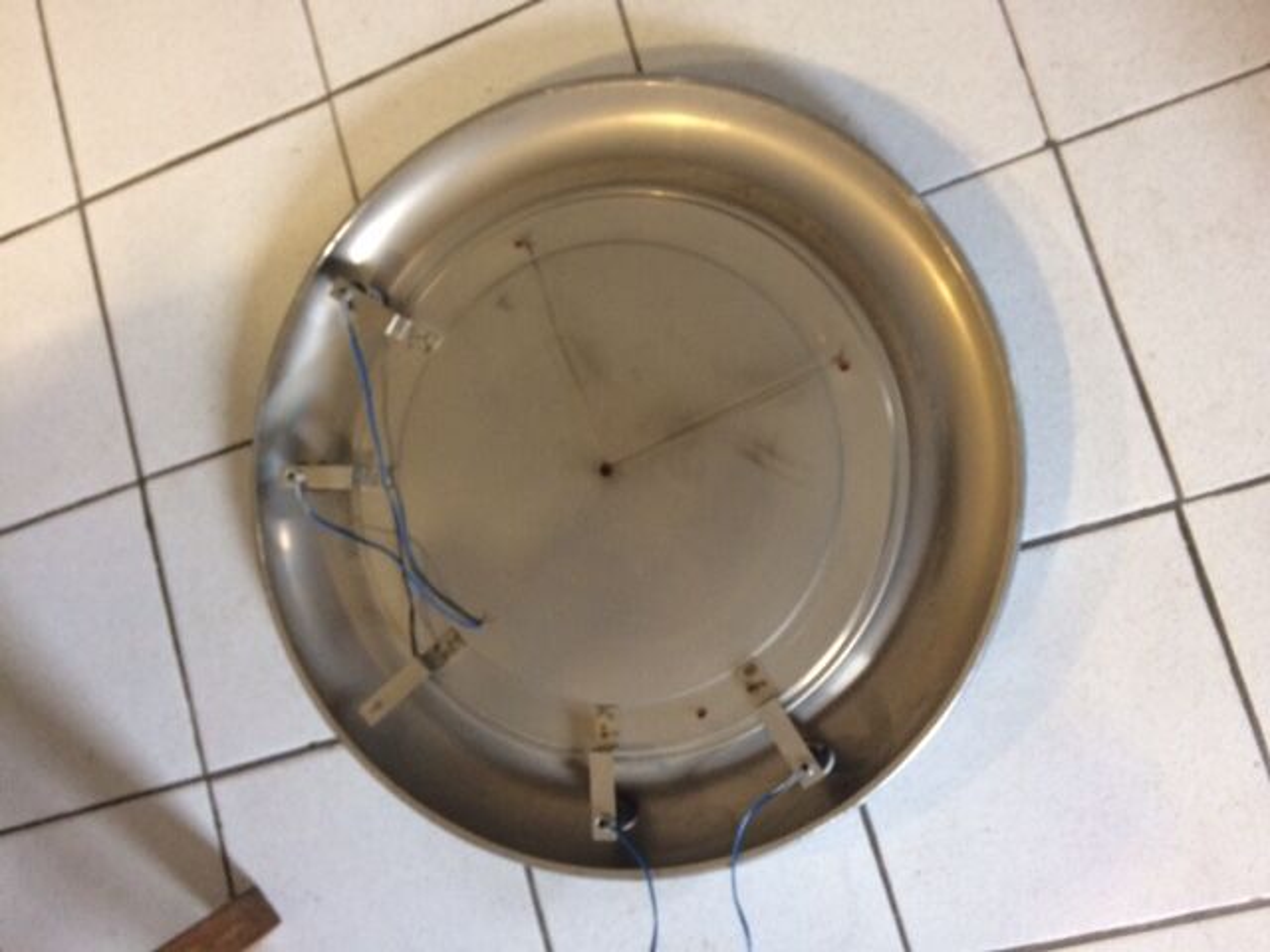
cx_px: 635
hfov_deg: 61.7
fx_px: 1064
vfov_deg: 48.2
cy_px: 476
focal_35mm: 29
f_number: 2.2
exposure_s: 1/33
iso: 250
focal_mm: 4.15
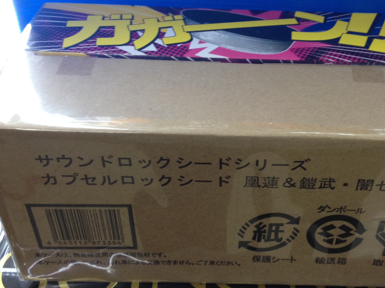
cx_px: 242
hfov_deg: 37.3
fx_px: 567
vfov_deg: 28.6
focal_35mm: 51
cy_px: 145
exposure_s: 1/20
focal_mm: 4.28
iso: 125
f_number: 2.4
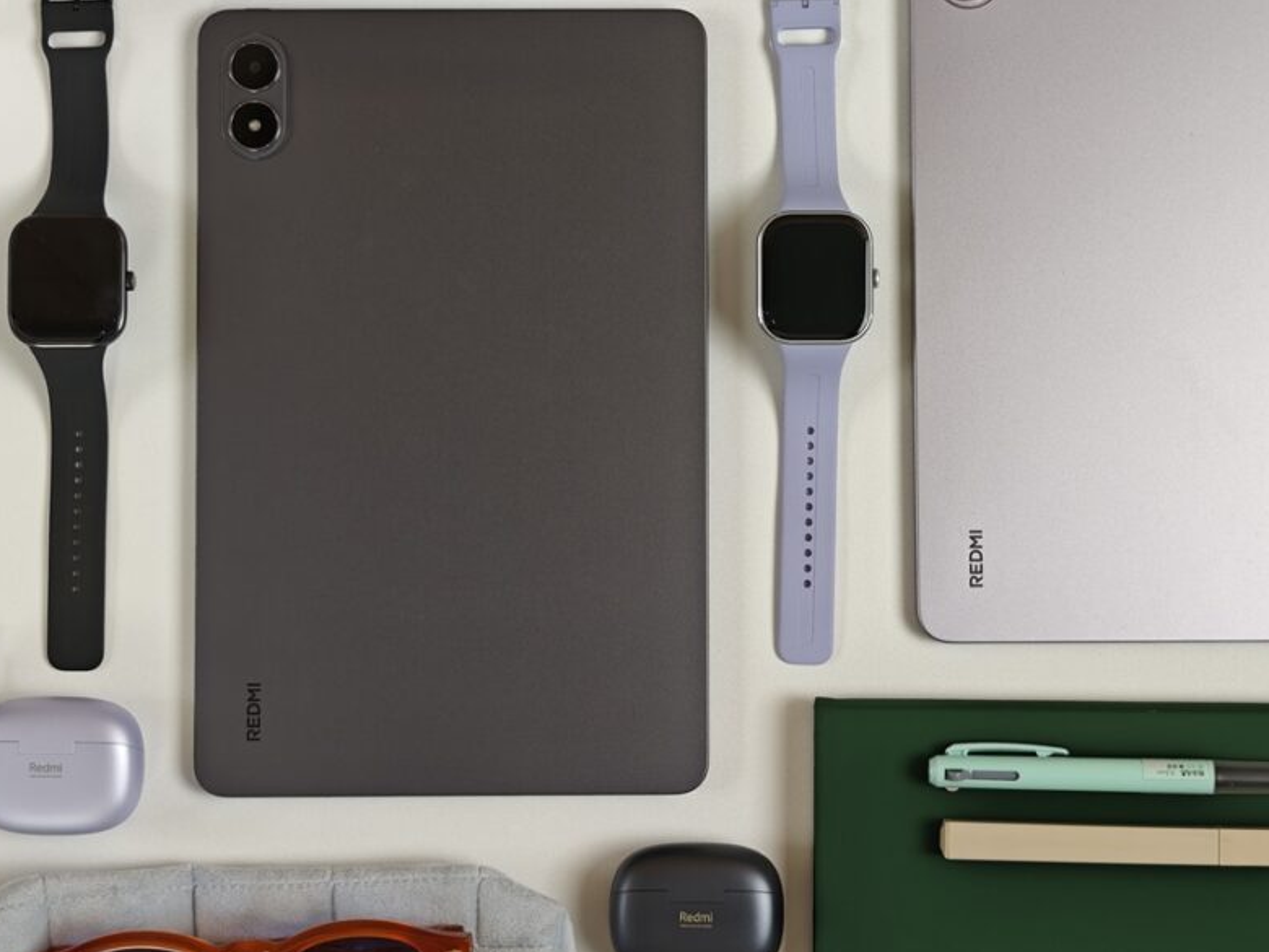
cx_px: 747
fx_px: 2310
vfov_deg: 23.3
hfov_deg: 30.7
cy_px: 442
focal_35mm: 63
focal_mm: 8.72
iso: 64
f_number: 1.63
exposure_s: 1/100
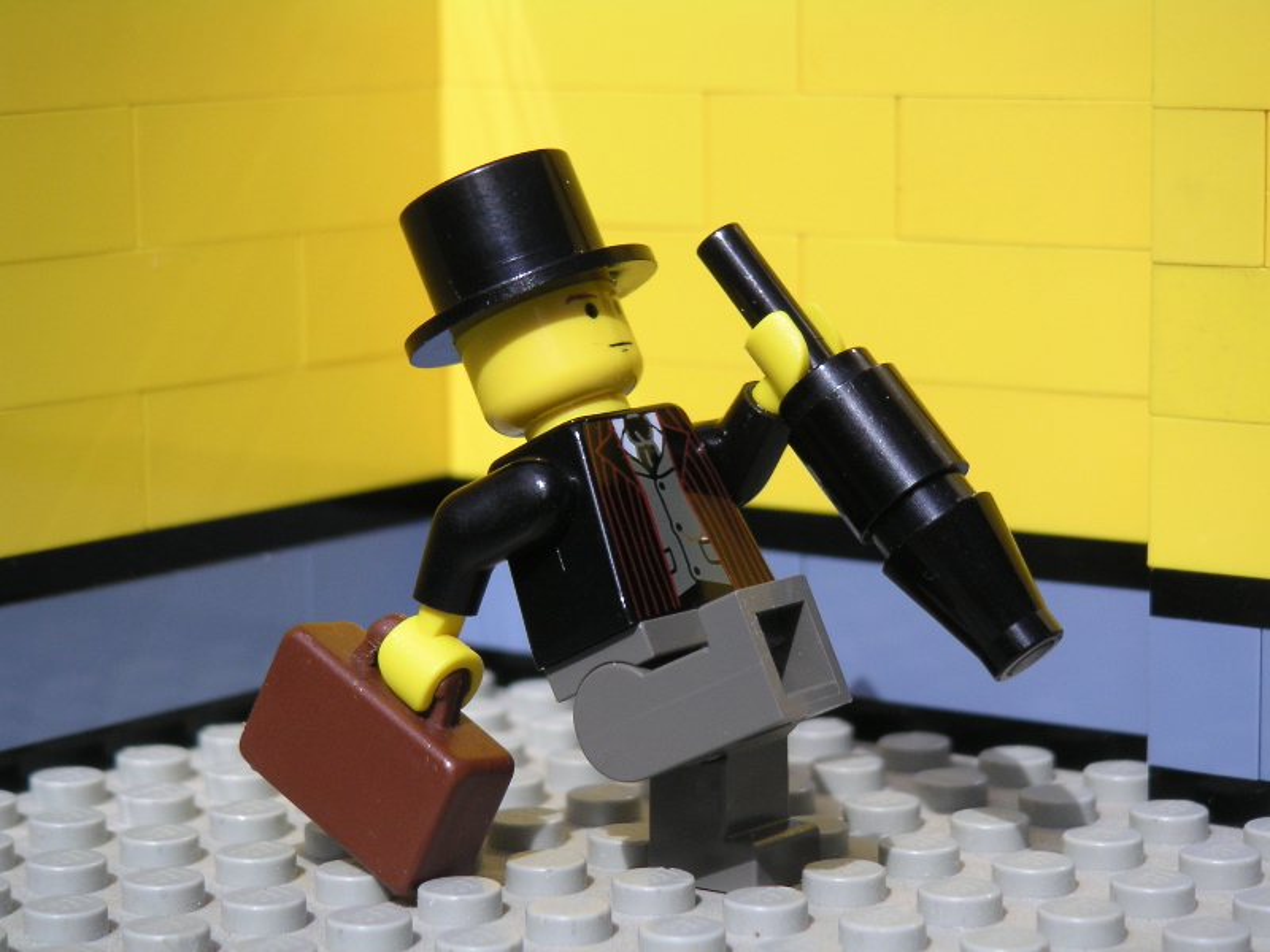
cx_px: 635
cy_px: 476
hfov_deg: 17.7
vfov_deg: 13.3
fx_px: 4072
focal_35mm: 111
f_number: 8
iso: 50
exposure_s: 1/180
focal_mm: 17.1
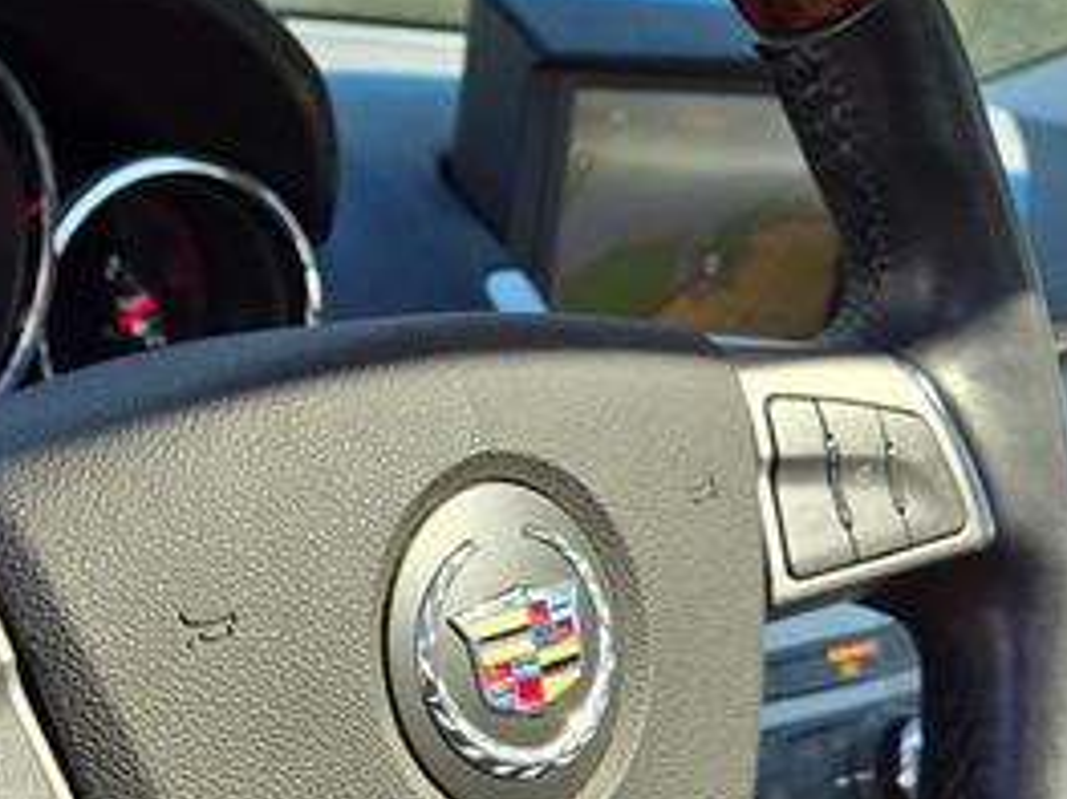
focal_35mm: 56
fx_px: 1725
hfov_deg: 33.1
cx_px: 174
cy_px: 819
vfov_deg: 24.7
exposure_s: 1/221
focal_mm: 5.4
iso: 25
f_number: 1.8
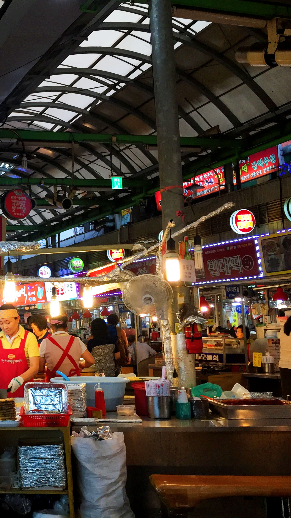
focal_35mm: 43
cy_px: 255
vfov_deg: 47.4
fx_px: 590
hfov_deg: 25.8
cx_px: -22
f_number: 2.2
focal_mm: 4.15
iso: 32
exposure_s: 1/40
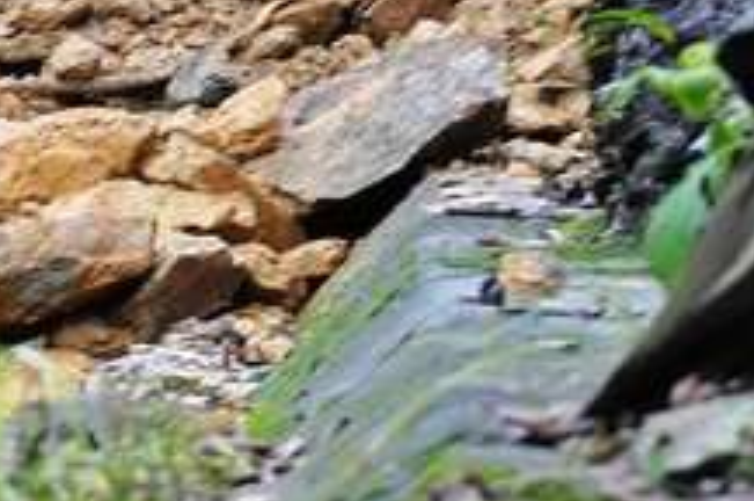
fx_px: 7595
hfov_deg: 5.7
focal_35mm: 363
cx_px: -38
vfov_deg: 3.8
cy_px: 141
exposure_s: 1/125
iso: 200
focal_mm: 105
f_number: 5.6
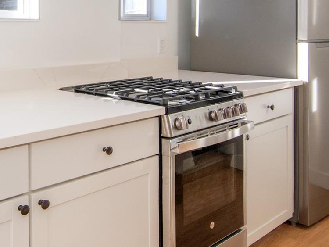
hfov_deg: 41.8
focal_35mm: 43
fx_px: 412
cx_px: 69
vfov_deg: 32.4
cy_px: 47
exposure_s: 1/100
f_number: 10
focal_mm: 11
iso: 500
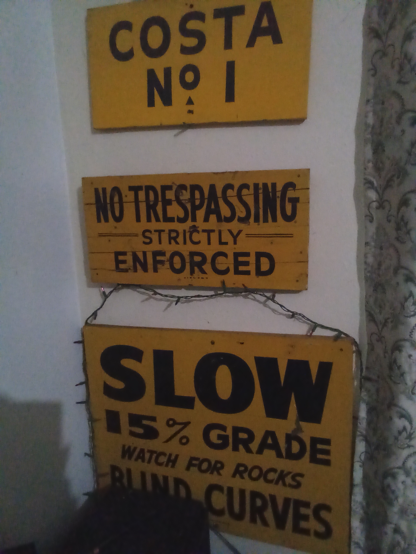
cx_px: 208
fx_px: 401
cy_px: 277
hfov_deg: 54.9
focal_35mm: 25
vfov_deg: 69.4
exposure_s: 1/10
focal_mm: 2.05
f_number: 2.4
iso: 1200
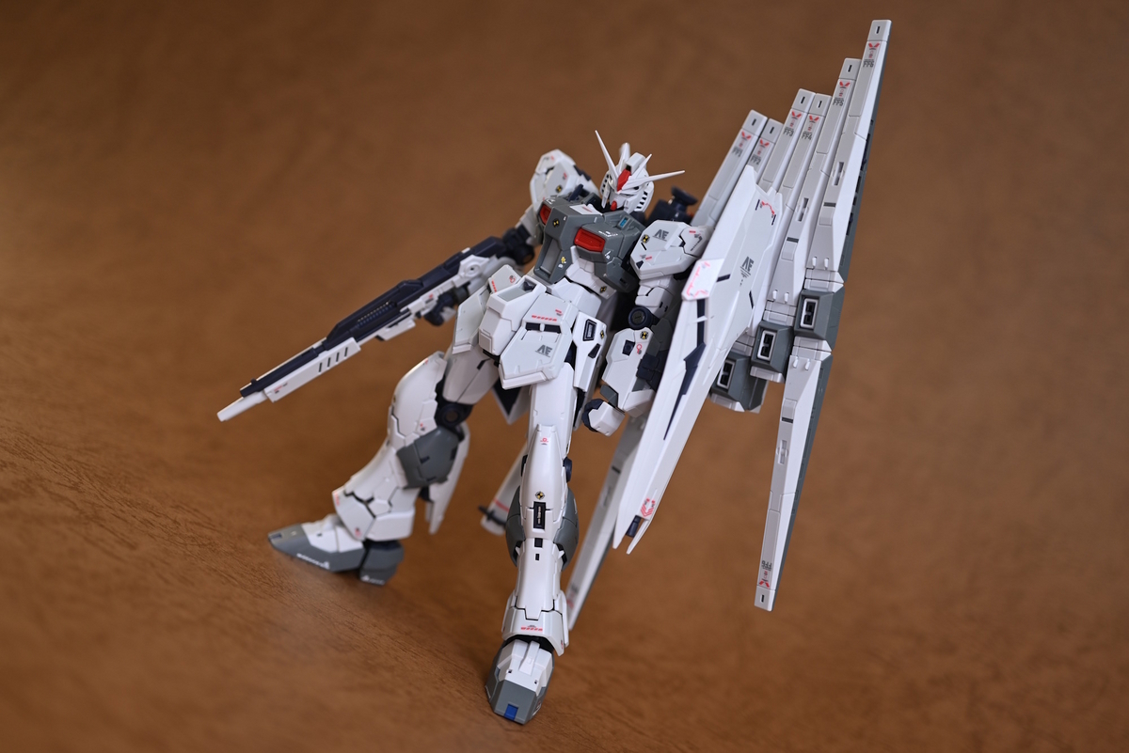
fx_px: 1569
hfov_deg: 39.6
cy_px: 376
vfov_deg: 27.0
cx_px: 564
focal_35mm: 50
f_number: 3.3
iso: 100
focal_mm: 50
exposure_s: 1/15
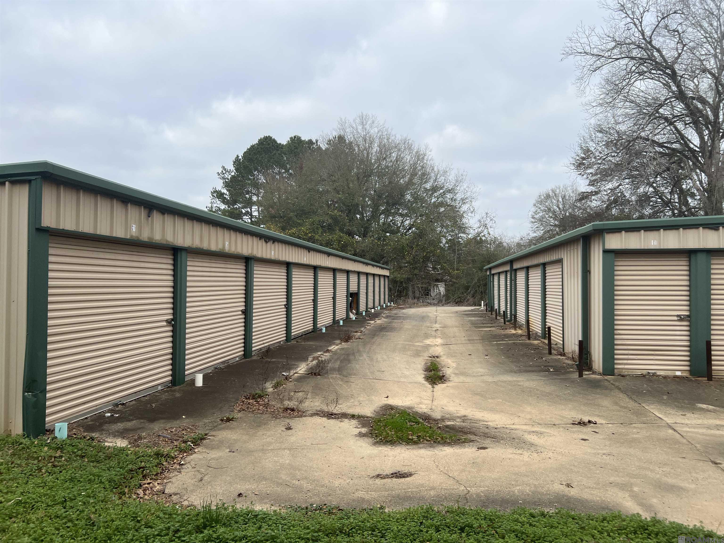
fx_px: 544
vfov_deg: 53.1
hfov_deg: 67.3
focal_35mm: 26
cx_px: 362
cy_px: 272
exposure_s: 1/2083
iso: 50
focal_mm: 5.7
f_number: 1.5
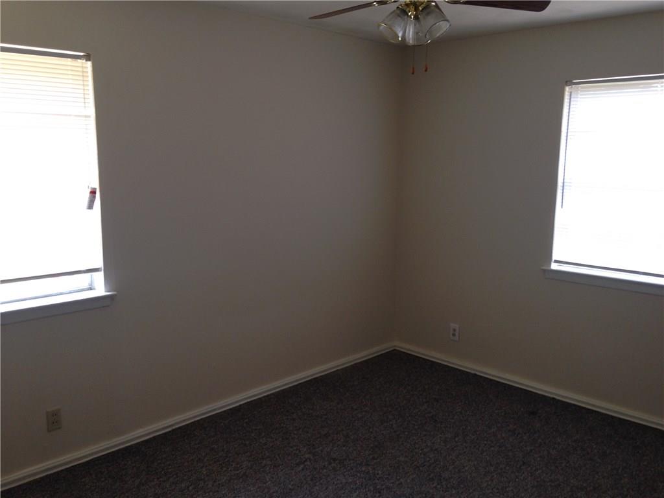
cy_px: 249
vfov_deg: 42.9
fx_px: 633
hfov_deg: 55.4
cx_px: 332
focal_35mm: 33
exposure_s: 1/30
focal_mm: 4.12
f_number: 2.4
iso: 50
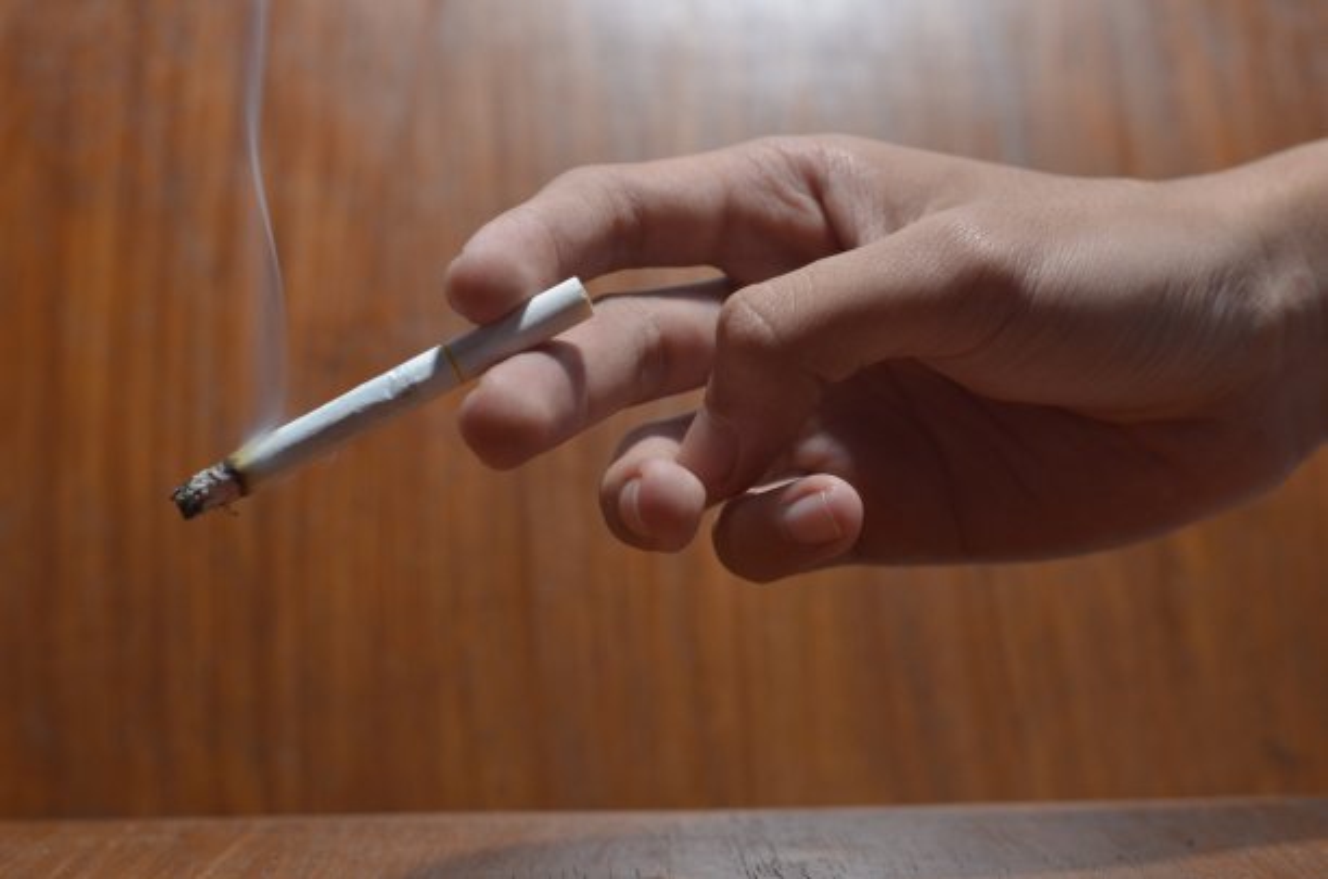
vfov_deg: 18.1
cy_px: 440
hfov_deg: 27.1
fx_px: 2760
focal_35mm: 75
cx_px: 664
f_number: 4
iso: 640
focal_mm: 50
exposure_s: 1/60
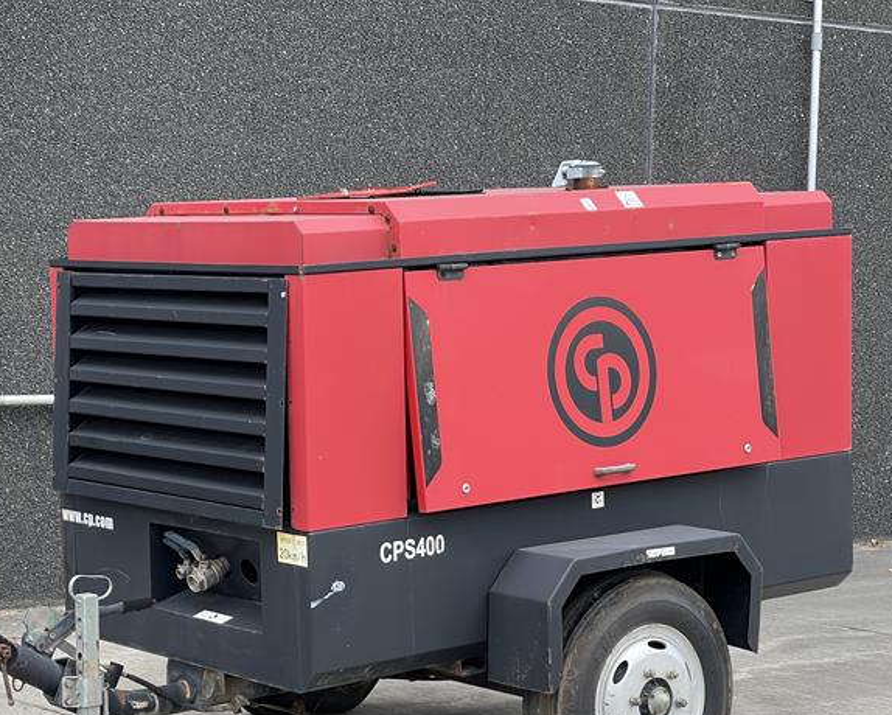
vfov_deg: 17.7
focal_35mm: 87
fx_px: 2298
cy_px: 429
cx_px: 280
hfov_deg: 21.9
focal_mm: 7.5
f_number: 2.2
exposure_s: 1/99
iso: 32
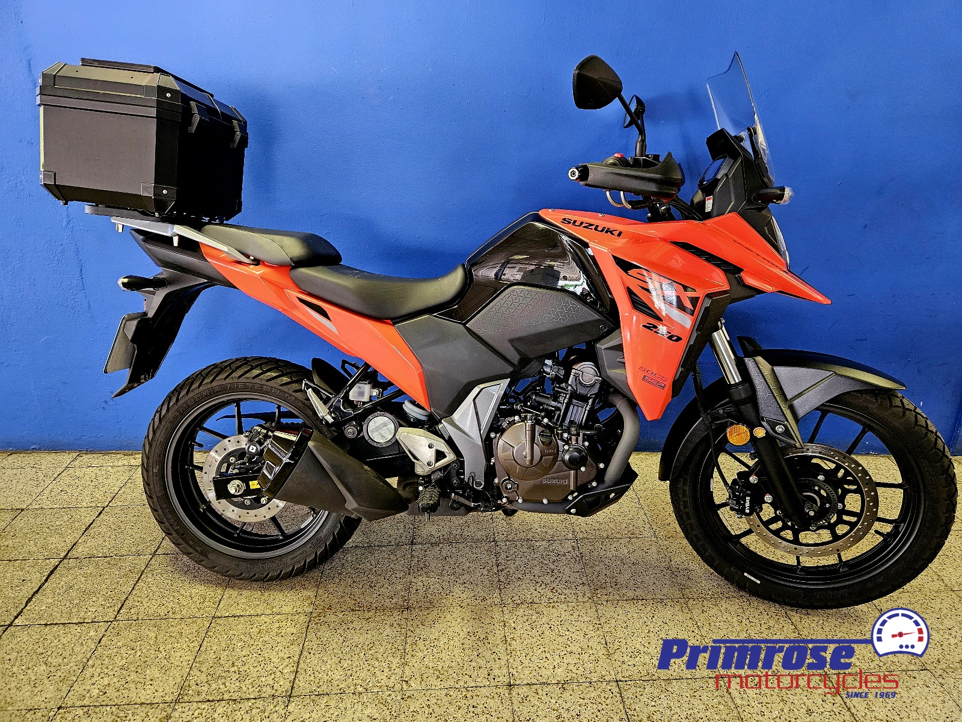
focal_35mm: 23
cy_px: 361
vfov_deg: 58.9
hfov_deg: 73.9
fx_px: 639
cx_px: 481
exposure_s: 1/50.3
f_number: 1.8
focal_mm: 5.4
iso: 500
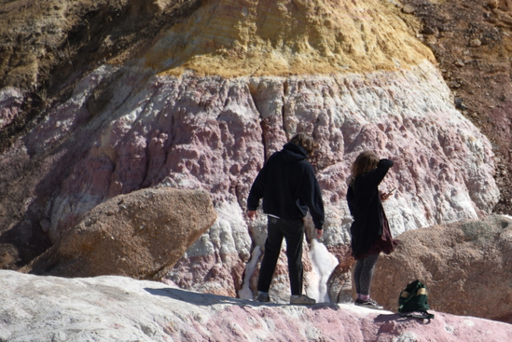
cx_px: 551
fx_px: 9949
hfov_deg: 2.9
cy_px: 236
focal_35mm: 699
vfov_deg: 2.0
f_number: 6.3
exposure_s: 1/640
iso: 100
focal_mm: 300
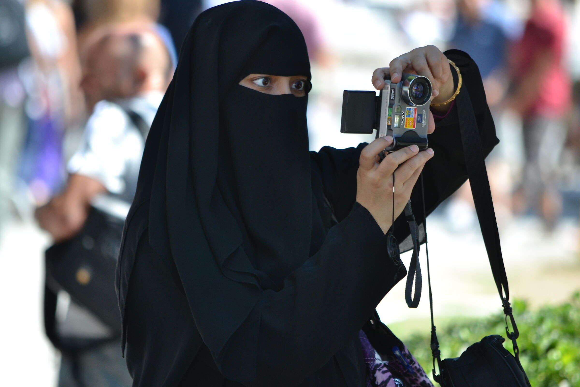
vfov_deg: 3.4
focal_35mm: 405
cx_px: 290
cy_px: 194
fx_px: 6524
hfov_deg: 5.1
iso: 400
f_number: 5.6
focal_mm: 270
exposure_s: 1/320
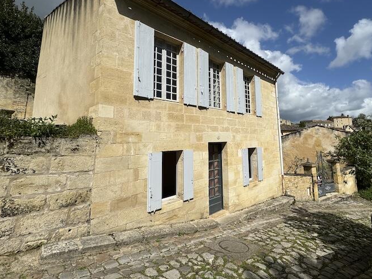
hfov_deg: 90.4
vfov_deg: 74.2
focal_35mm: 17
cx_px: 213
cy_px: 117
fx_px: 183
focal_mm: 2.22
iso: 40
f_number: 2.2
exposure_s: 1/4630
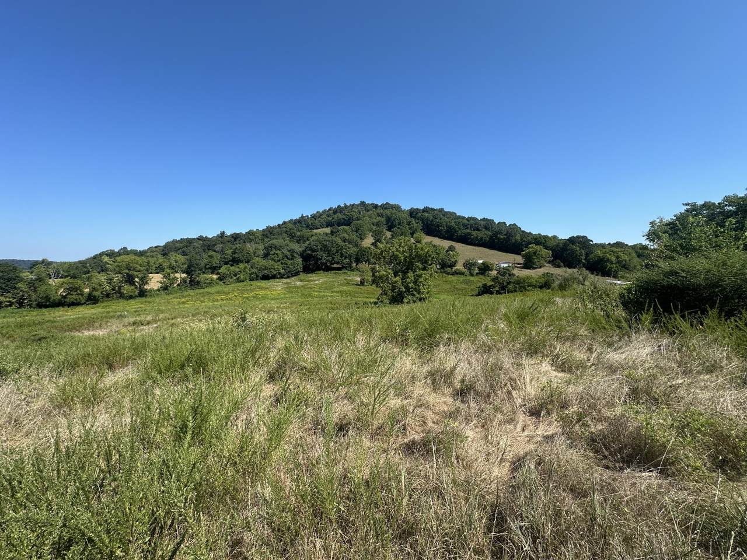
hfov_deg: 102.1
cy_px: 280
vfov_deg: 85.7
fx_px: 302
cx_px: 374
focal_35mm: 14
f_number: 2.2
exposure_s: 1/1221
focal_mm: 2.22
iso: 50
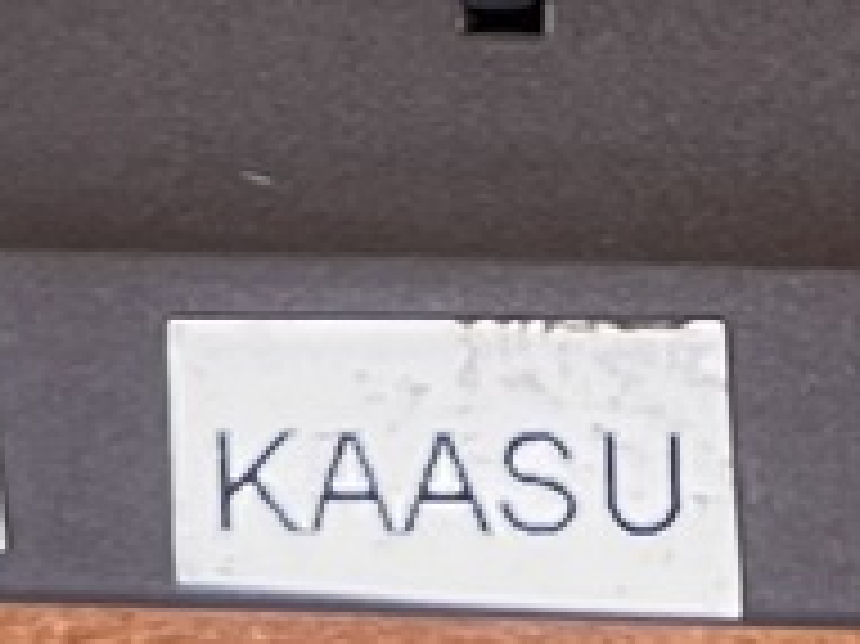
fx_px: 4866
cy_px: -883
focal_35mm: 196
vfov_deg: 7.1
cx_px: 846
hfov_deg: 10.0
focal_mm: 5.7
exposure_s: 1/79
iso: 125
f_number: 1.5
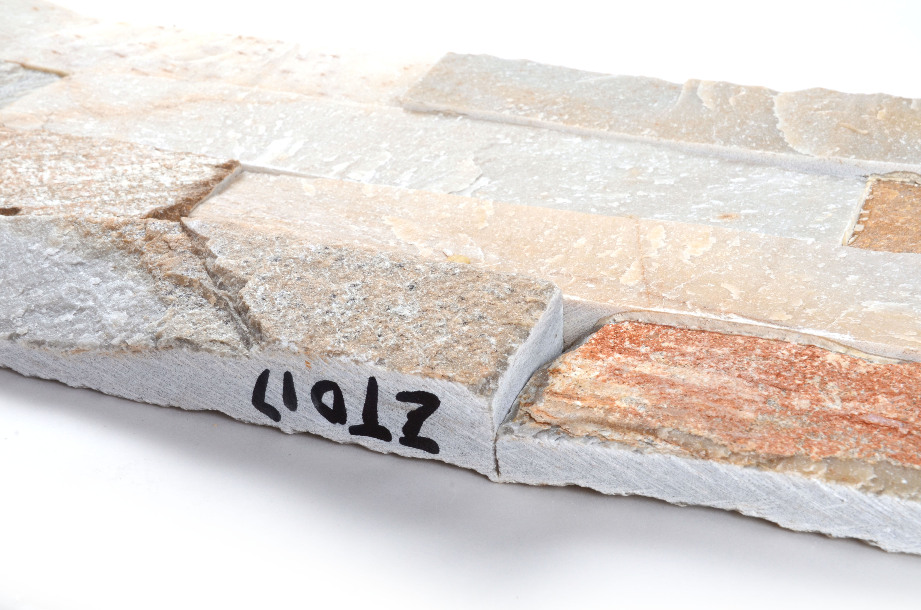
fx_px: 1608
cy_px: 305
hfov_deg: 32.0
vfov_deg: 21.5
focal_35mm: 63
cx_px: 460
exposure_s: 1/160
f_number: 20
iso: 320
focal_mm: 42
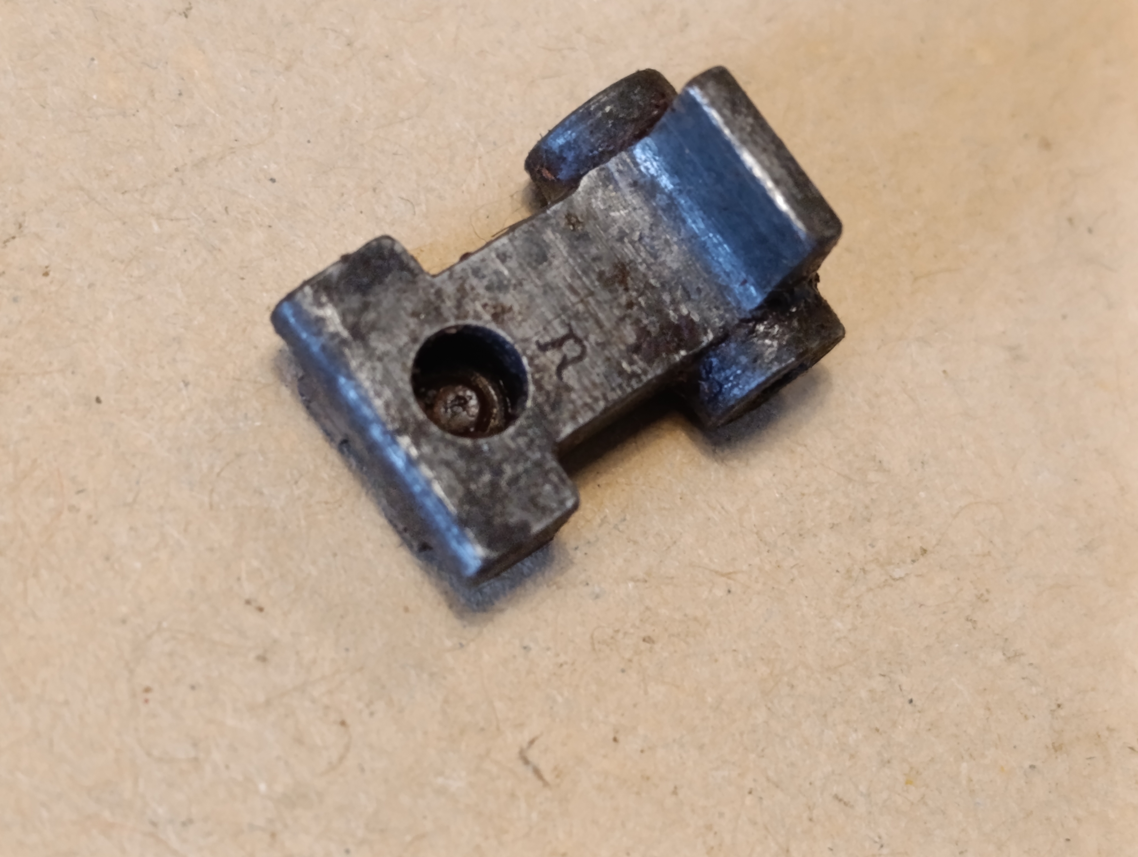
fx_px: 3029
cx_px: 569
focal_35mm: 92
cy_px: 428
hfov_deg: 21.3
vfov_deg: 16.1
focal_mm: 6.14
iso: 640
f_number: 1.6
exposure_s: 1/50
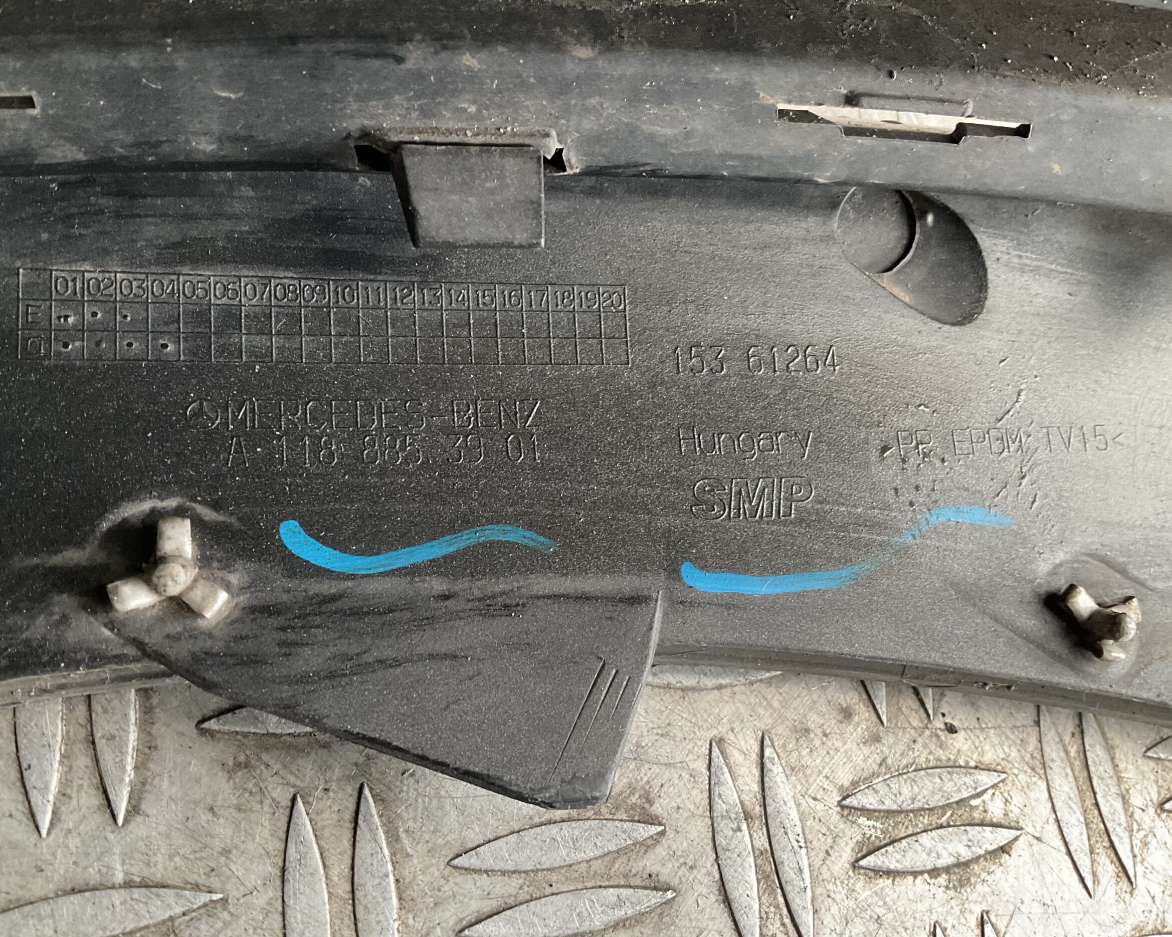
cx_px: 545
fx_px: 1075
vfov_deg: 47.1
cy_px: 458
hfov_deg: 57.1
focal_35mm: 31
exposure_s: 1/33
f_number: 1.8
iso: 250
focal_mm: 3
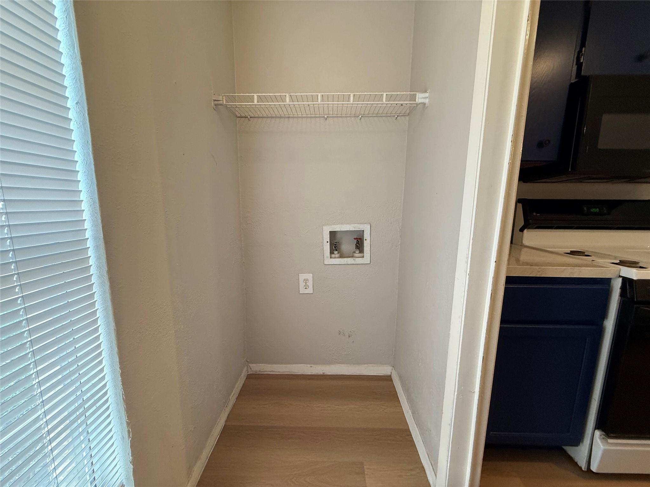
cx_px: 325
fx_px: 263
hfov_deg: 102.1
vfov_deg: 85.7
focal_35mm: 14
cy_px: 244
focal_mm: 2.22
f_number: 2.2
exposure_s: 1/60
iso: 200
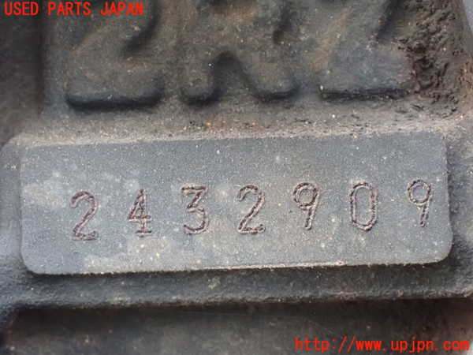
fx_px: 1052
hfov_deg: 25.3
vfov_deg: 19.1
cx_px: 236
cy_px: 178
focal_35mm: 77
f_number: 4.1
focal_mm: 13.65
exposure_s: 1/25
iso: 1600
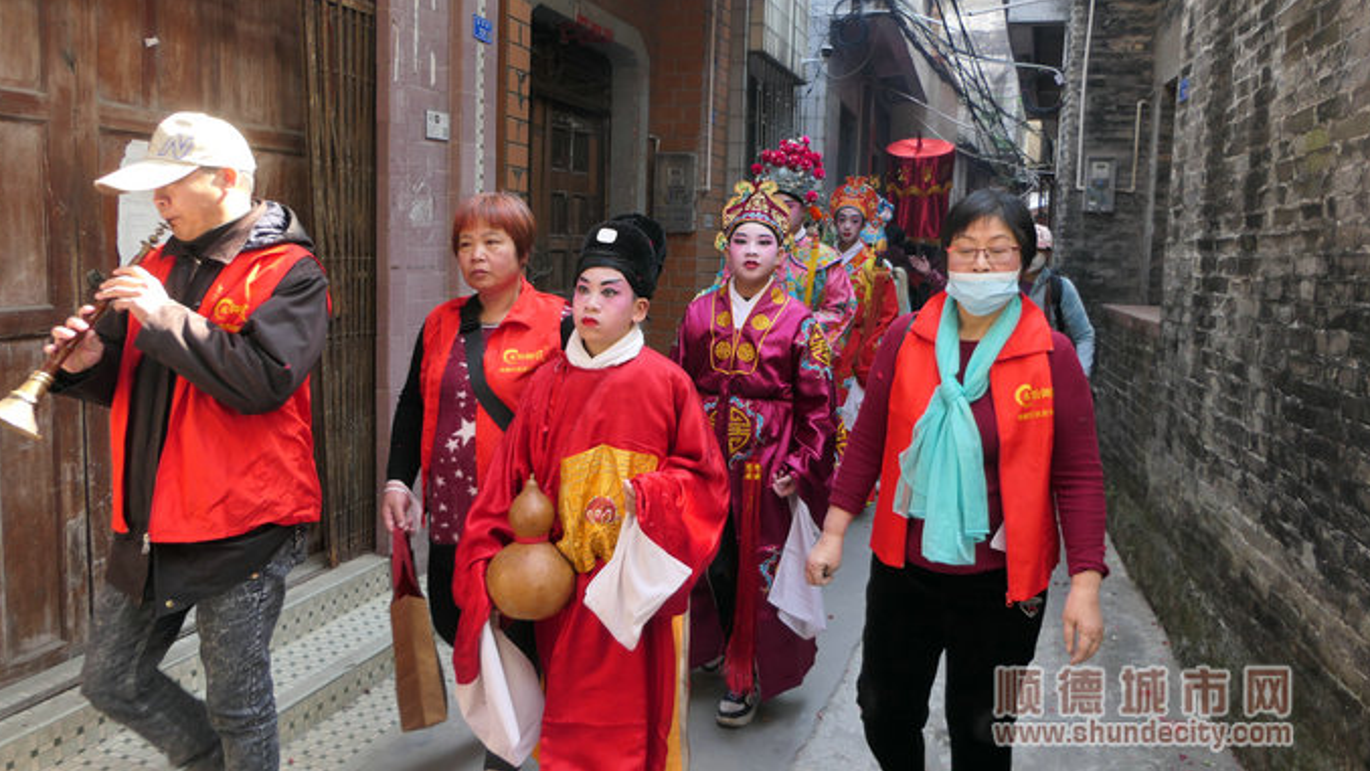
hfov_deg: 71.9
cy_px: 337
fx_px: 945
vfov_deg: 44.3
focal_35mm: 26
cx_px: 678
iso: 200
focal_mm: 8.8
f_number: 2.8
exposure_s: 1/125
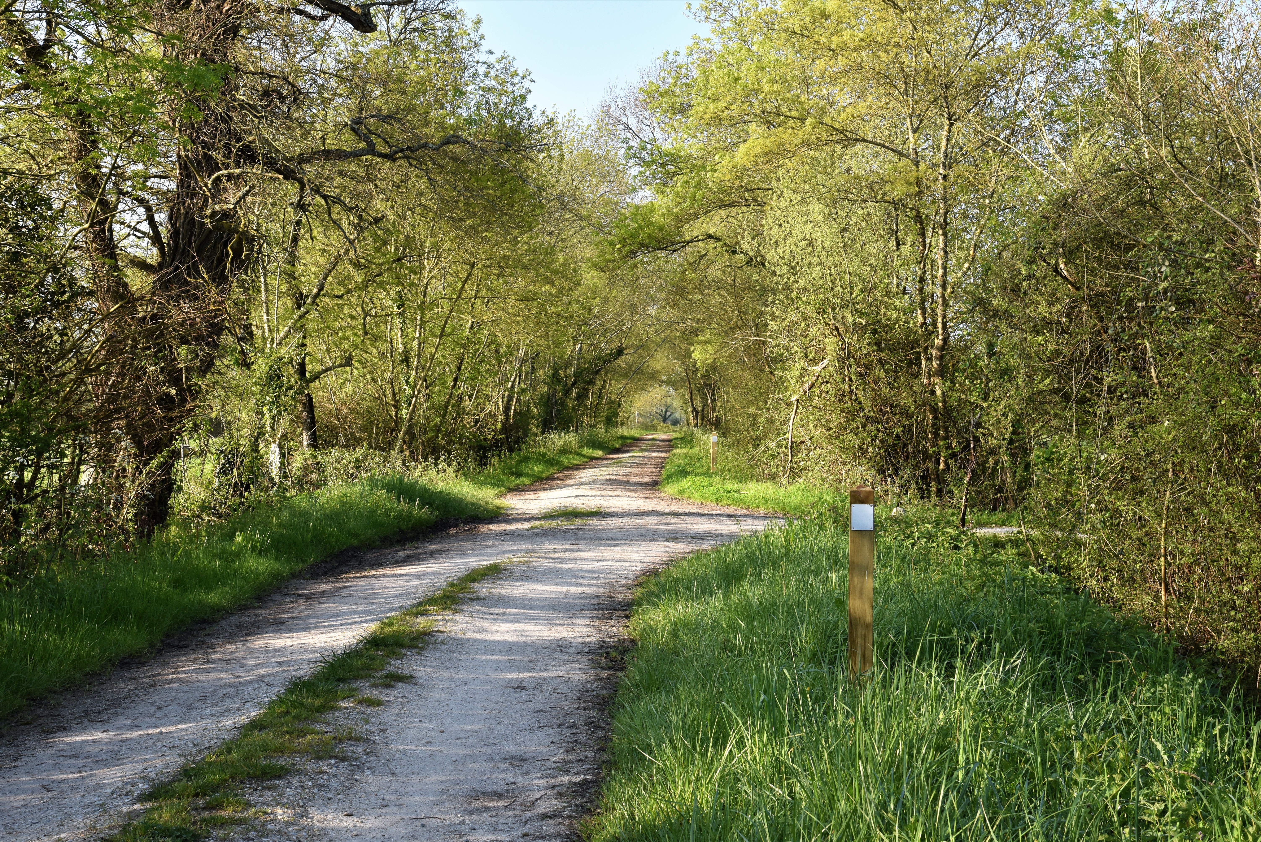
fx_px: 1752
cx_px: 630
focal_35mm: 50
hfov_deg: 39.6
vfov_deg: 27.0
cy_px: 421
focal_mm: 50
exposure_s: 1/250
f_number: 13
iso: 800
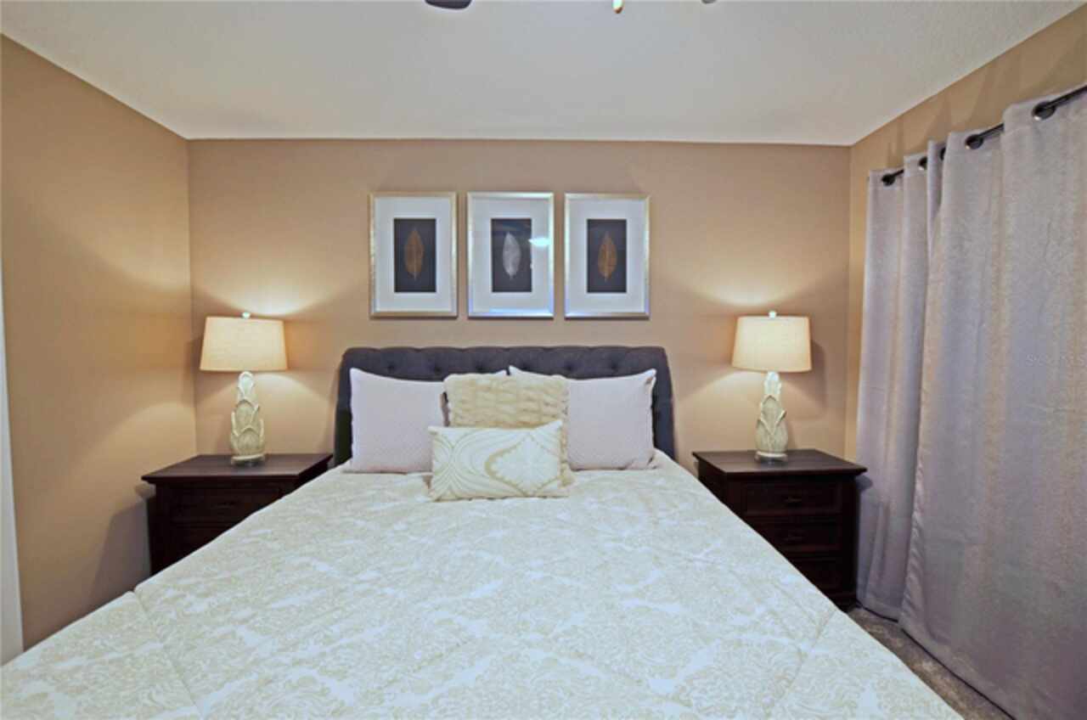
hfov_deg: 100.5
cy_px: 360
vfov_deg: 77.1
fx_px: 452
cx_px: 544
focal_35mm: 15
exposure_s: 1/8
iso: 125
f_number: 4.5
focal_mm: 10
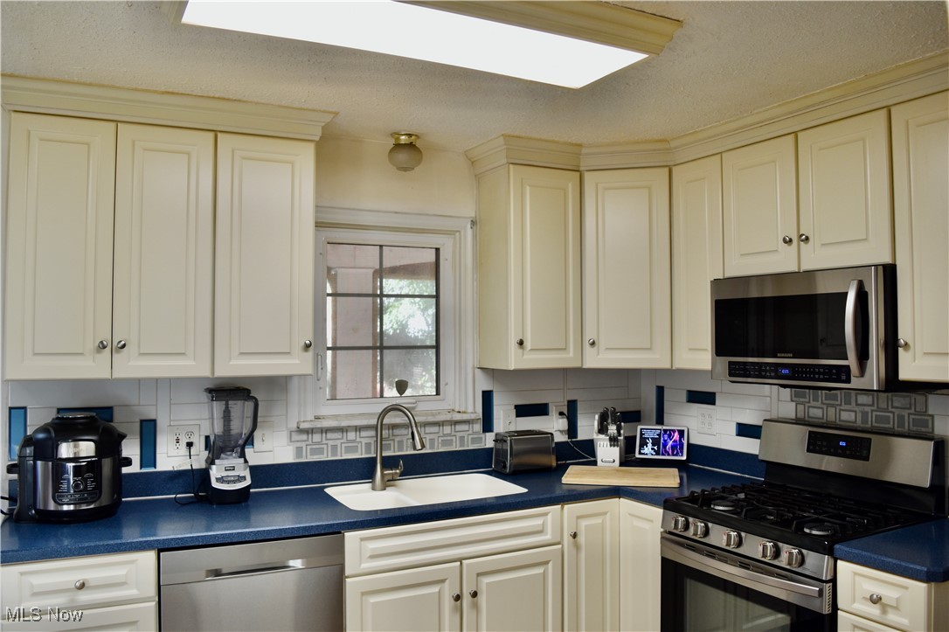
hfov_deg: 67.4
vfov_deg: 47.9
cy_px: 316
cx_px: 474
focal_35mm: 27
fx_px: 711
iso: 400
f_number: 4.5
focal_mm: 18
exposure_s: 1/80
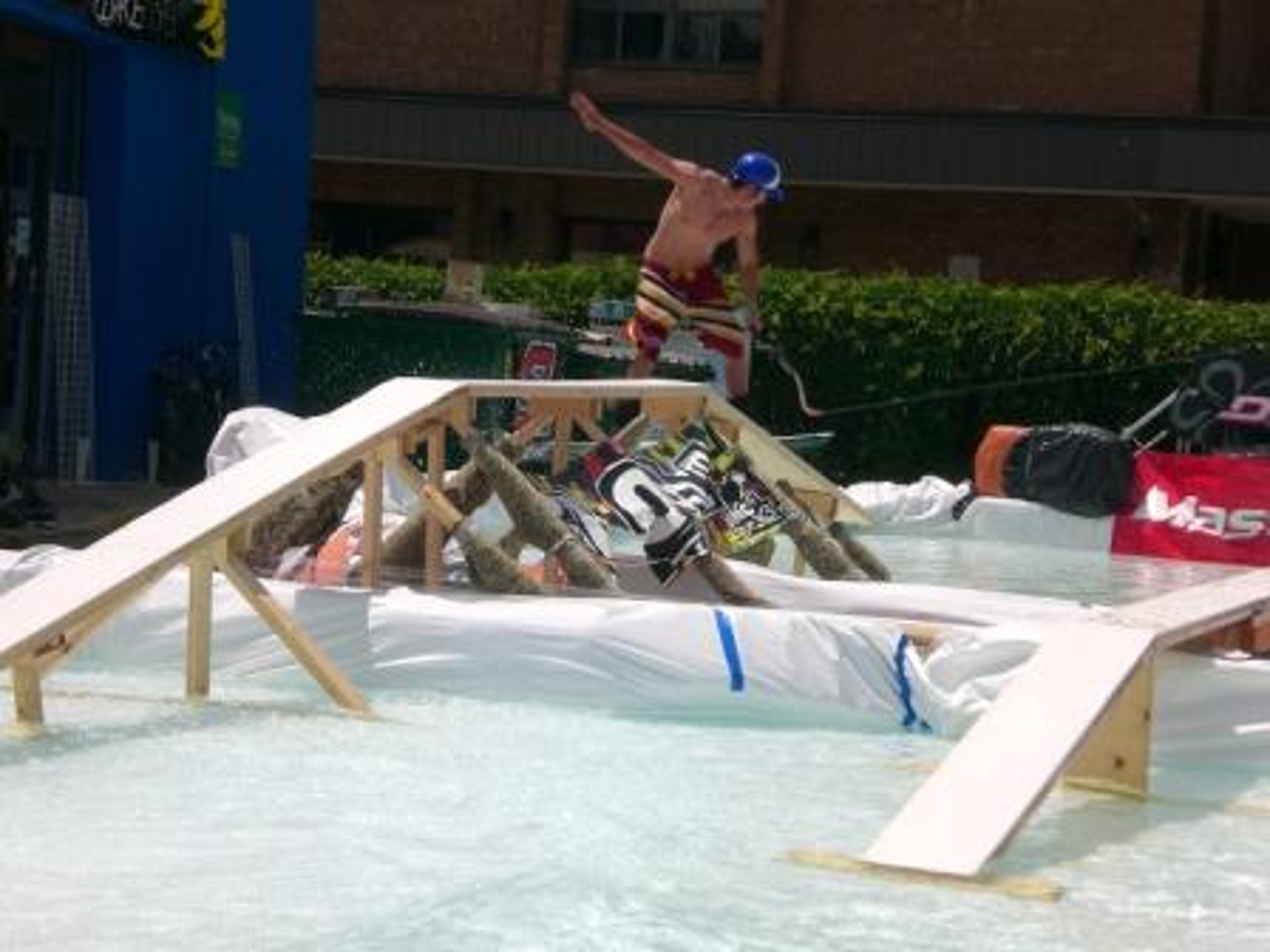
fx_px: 3669
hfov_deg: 19.6
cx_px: 635
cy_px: 476
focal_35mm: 100
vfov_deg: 14.8
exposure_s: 1/320
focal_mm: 16.51
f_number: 7.7
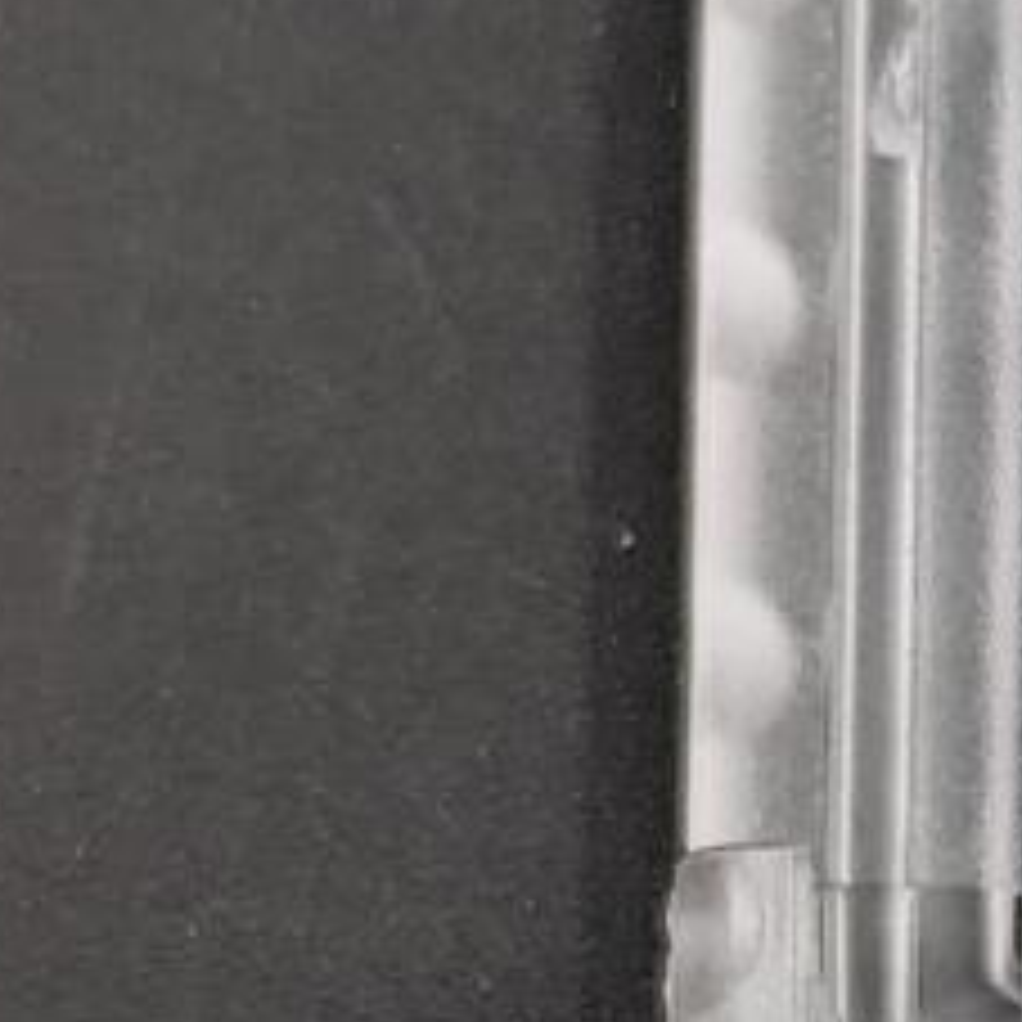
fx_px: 12760
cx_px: 2508
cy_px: 1895
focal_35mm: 382
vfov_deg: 4.5
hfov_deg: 4.5
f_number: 1.65
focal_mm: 6.14
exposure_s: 1/100
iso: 80
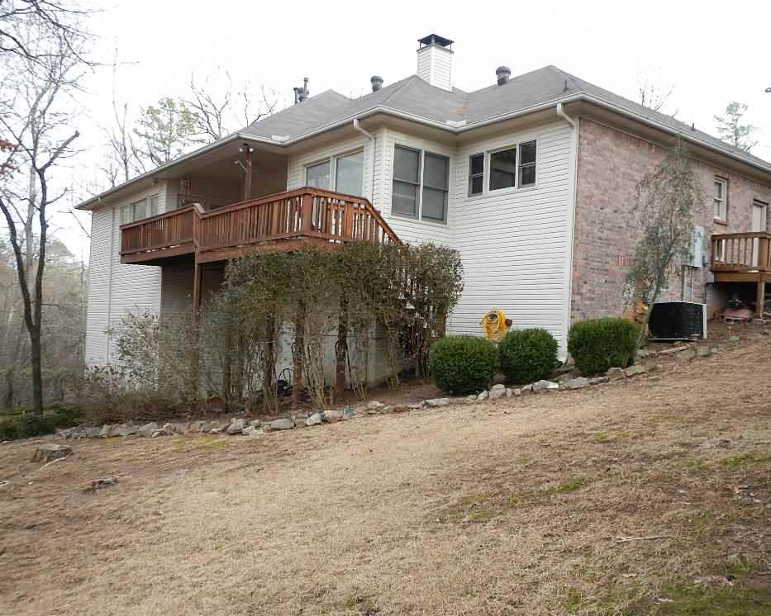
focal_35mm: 30
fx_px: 684
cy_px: 312
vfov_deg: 48.5
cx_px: 410
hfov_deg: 58.7
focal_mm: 5
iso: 125
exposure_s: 1/100
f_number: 3.9
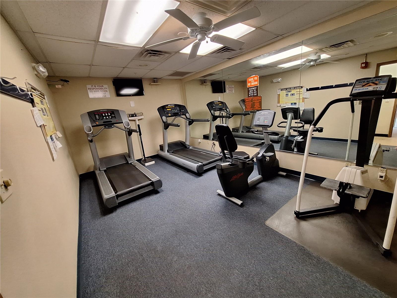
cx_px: 198
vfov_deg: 89.9
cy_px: 149
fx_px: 149
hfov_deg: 106.2
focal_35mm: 13
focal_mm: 1.74
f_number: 2.2
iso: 200
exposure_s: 1/50
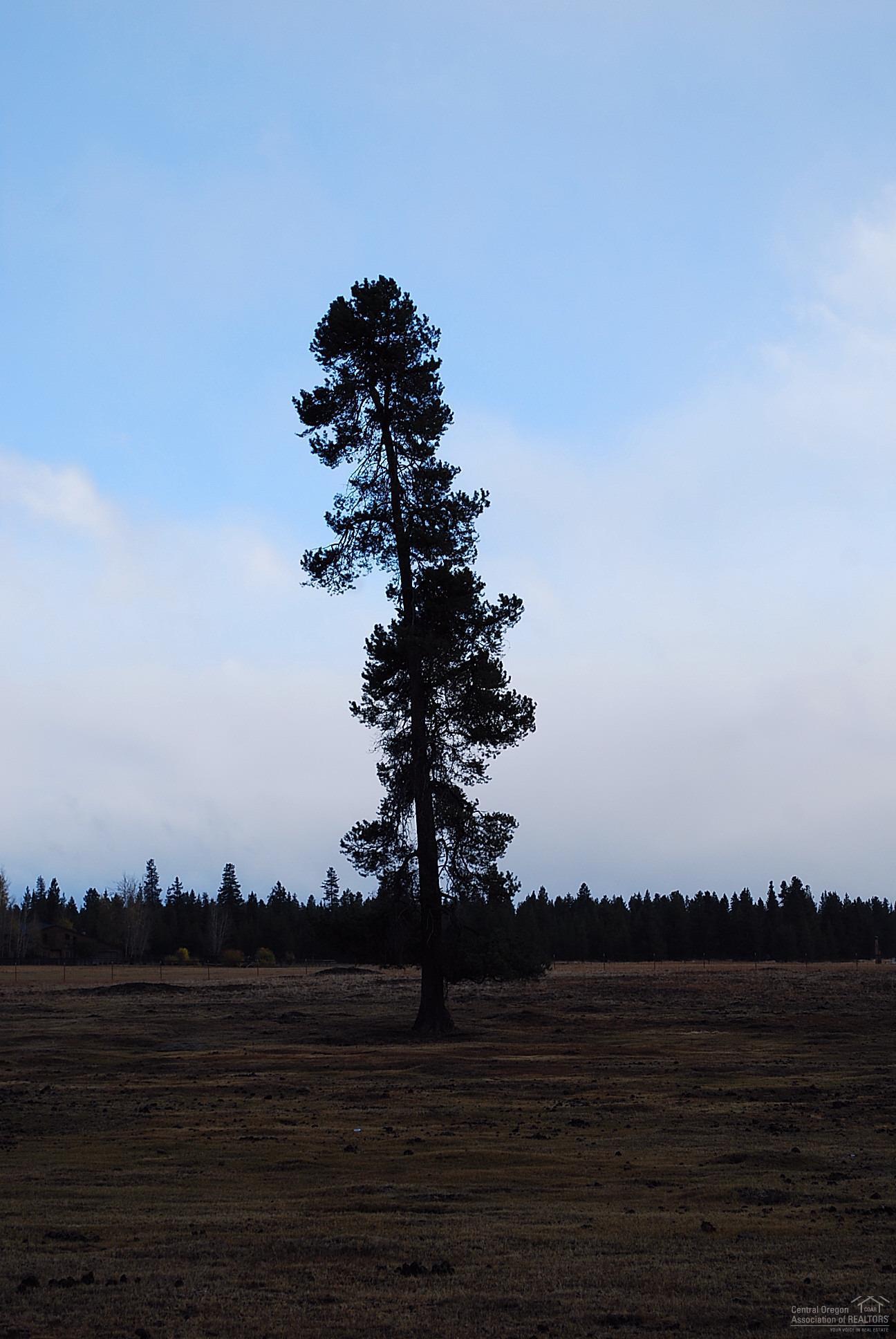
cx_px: 448
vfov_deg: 24.6
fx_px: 3071
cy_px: 670
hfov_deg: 16.6
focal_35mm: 82
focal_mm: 55
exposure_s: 1/200
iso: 100
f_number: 7.1
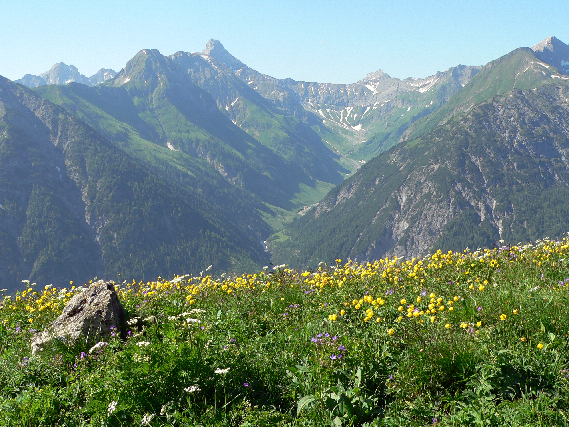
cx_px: 284
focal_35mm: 47
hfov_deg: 40.4
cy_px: 214
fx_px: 773
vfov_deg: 30.9
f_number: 4
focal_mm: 7.8
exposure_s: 1/500
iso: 100
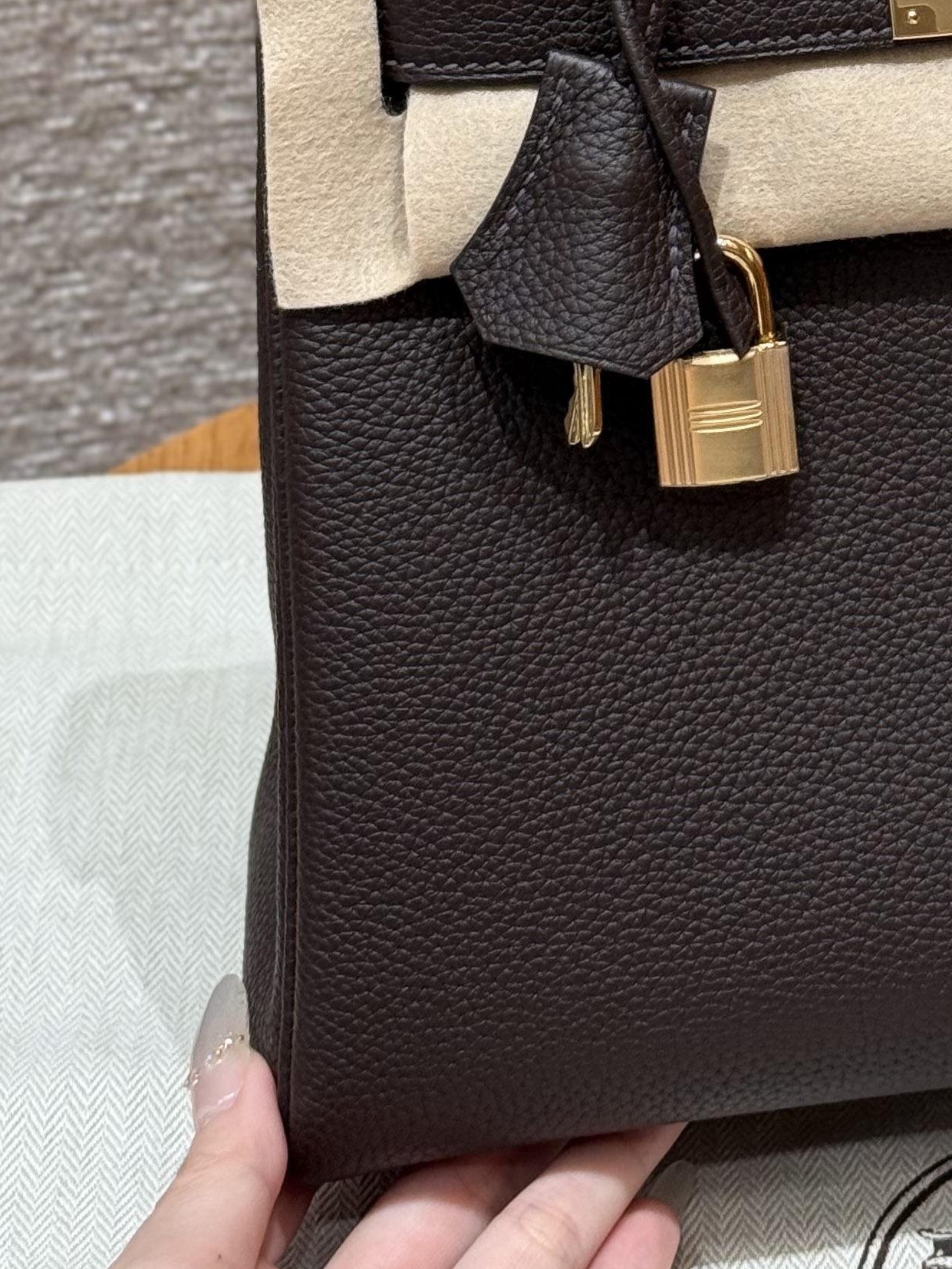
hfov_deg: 12.5
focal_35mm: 117
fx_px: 4289
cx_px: 1021
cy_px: 89
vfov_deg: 16.6
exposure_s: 1/100
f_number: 1.78
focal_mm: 6.76
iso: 125
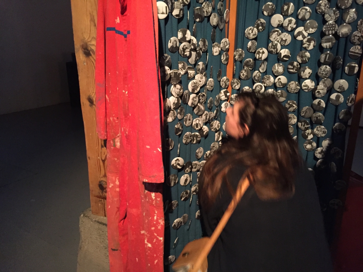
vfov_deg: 48.2
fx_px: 304
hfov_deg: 61.7
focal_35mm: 29
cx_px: 182
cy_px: 136
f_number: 2.2
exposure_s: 1/17
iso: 400
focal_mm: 4.15
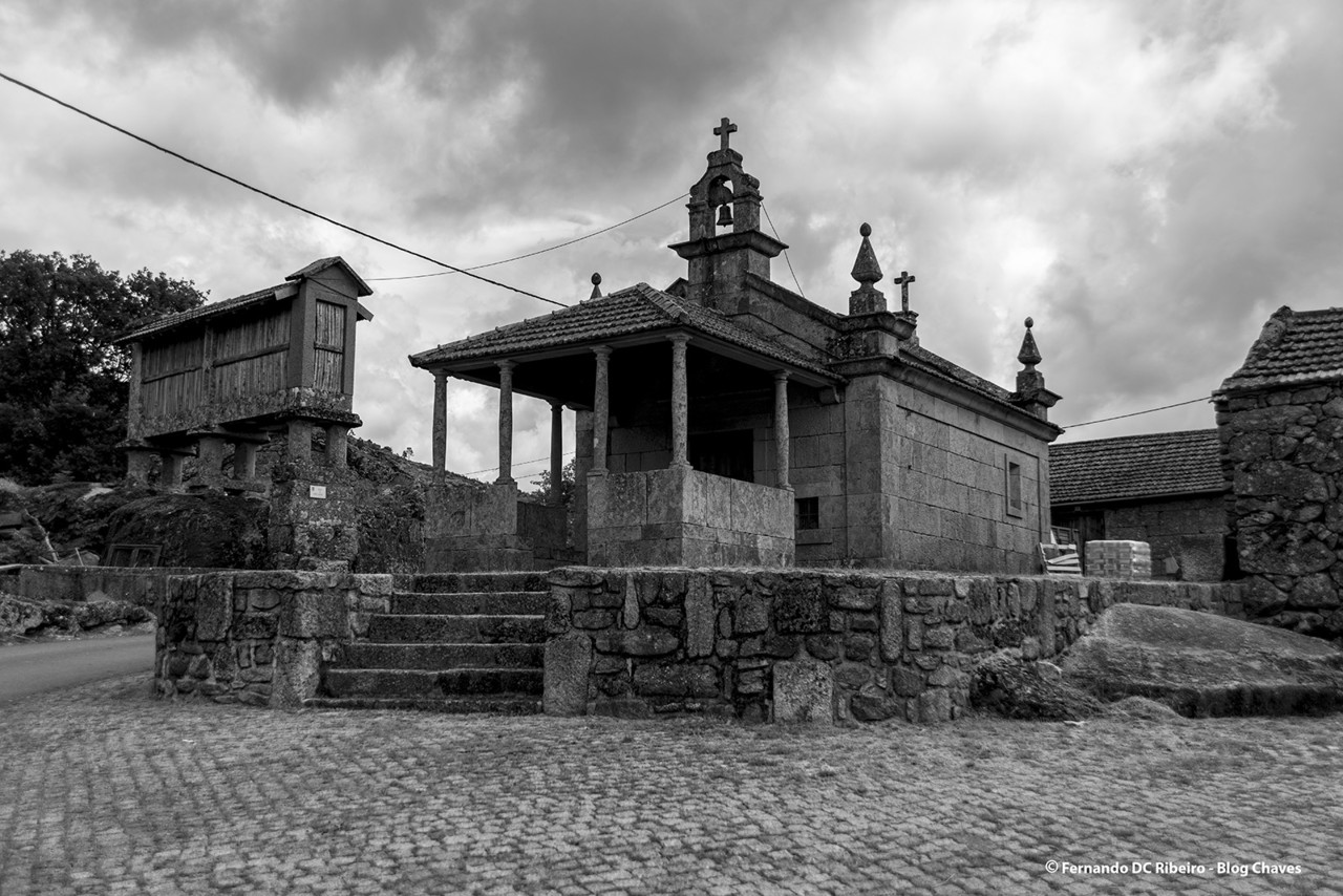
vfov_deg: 35.1
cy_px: 448
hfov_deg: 50.7
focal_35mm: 38
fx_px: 1418
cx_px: 672
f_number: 4.5
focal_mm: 38
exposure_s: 1/800
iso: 100
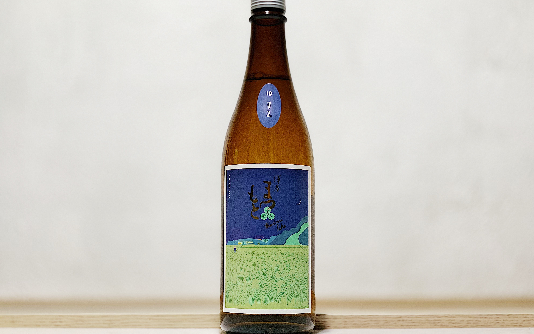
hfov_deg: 36.3
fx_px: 815
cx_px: 269
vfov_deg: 23.1
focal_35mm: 56
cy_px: 153
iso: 125
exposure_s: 1/80
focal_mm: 6
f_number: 2.4
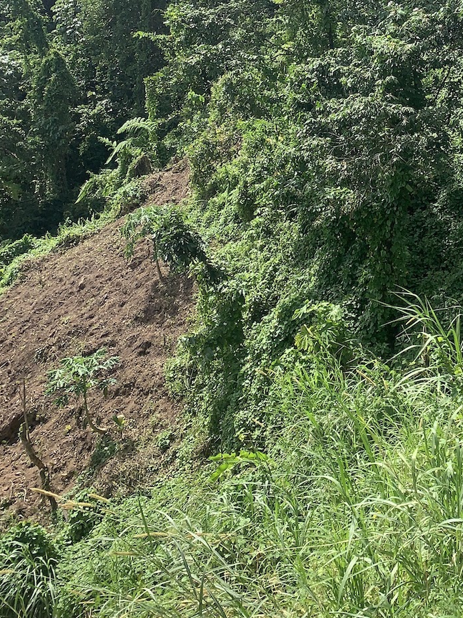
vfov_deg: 33.4
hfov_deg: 26.0
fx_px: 963
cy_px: 43
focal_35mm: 54
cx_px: 436
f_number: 1.8
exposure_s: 1/1076
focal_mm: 4.25
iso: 25
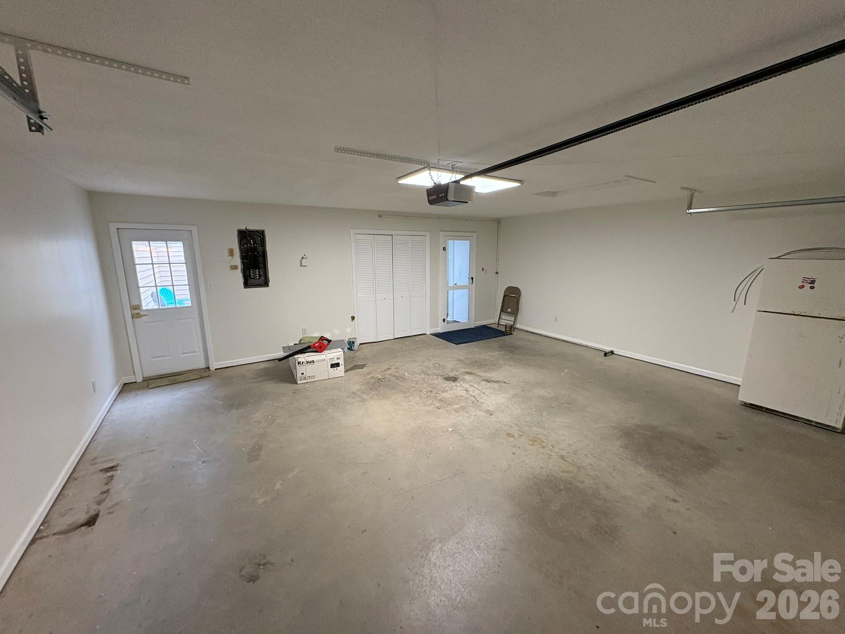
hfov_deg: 102.1
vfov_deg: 85.7
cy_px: 317
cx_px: 422
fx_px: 342
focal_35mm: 14
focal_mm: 2.22
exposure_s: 1/60
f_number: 2.2
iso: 320
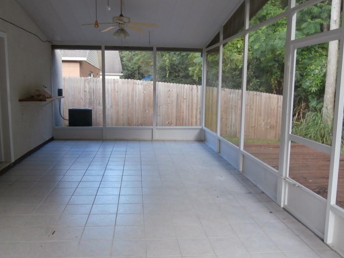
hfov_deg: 58.4
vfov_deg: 45.4
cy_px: 118
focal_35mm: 31
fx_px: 308
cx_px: 171
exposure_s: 1/30
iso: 100
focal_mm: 4.2
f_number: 3
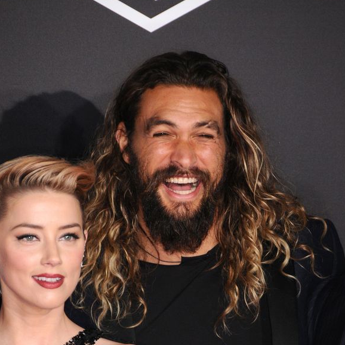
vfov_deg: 4.1
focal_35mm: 424
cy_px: 279
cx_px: 189
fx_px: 4781
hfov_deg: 4.1
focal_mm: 200
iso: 800
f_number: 5.6
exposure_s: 1/200
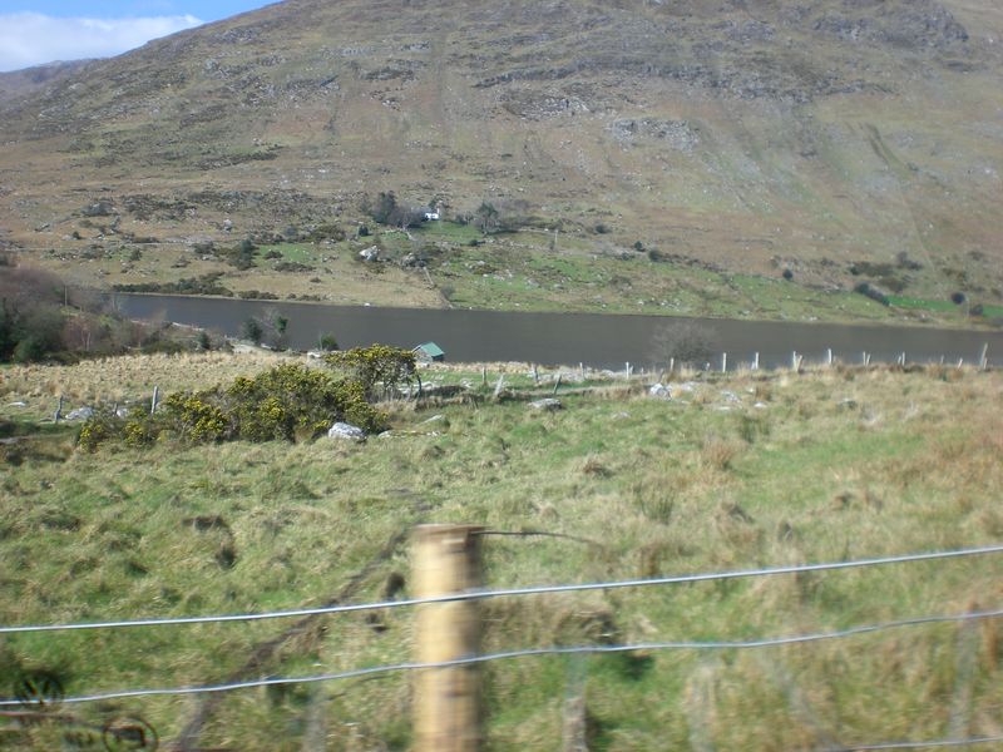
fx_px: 1101
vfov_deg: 37.7
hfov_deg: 49.0
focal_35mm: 38
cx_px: 502
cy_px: 376
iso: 50
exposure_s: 1/250
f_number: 4.4
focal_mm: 6.3
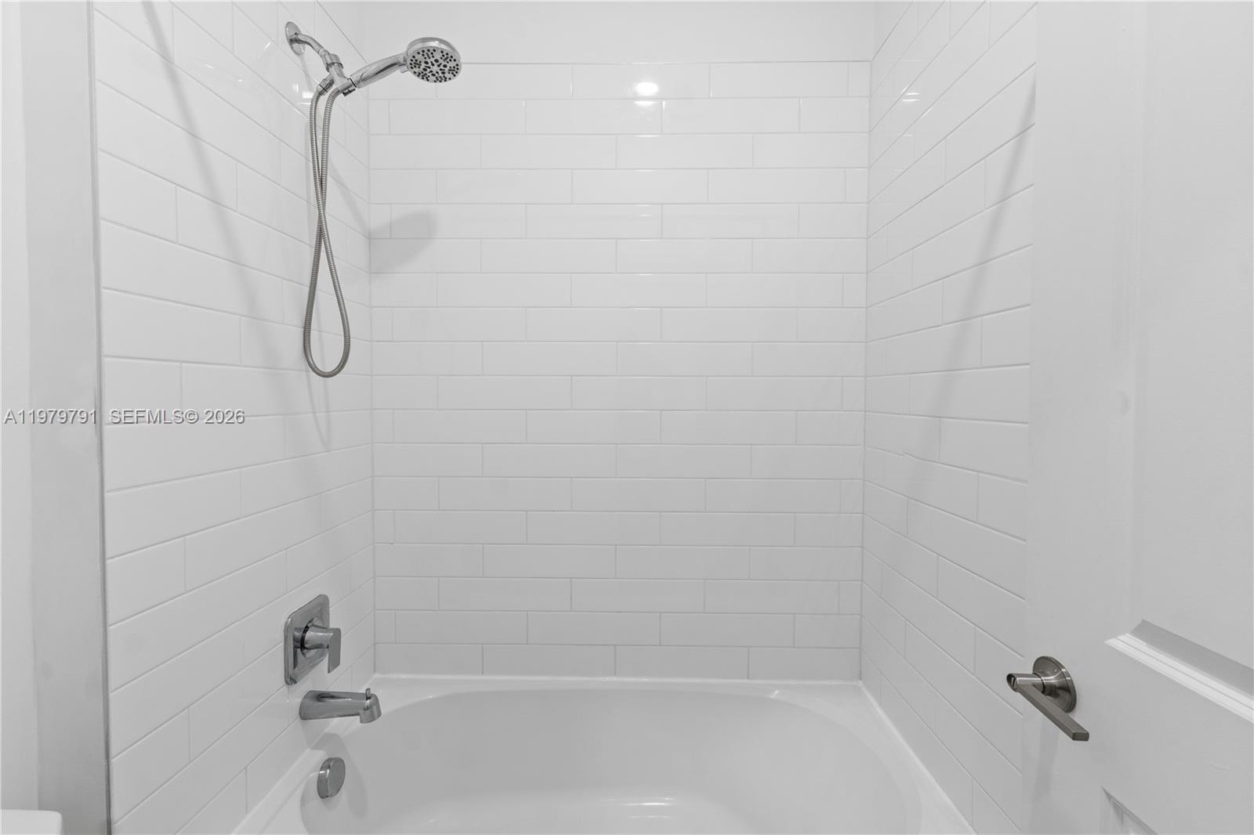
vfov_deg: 77.3
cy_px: 418
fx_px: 522
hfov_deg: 100.4
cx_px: 627
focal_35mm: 15
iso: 200
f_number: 10
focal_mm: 10
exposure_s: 1
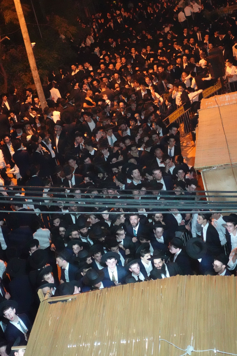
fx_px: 691
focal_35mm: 70
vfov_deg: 28.8
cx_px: 118
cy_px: 178
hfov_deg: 19.5
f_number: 2.8
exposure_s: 1/60
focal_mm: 25.7
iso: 6400
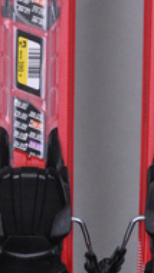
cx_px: 107
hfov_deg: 4.1
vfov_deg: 7.3
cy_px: 91
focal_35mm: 297
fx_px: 2154
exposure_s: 1/125
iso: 3200
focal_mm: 80
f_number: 9.5
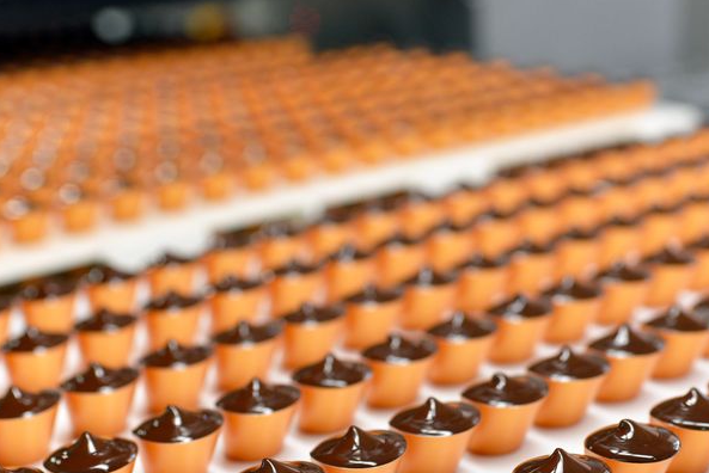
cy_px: 394
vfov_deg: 22.6
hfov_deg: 33.6
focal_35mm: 59
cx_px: 477
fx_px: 1162
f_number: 3.5
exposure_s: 1/160
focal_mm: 35
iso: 1600
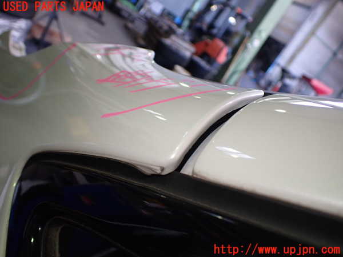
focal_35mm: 30
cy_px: 128
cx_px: 172
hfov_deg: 60.0
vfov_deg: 46.8
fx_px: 297
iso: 250
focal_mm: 5.4
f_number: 2.3
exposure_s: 1/125
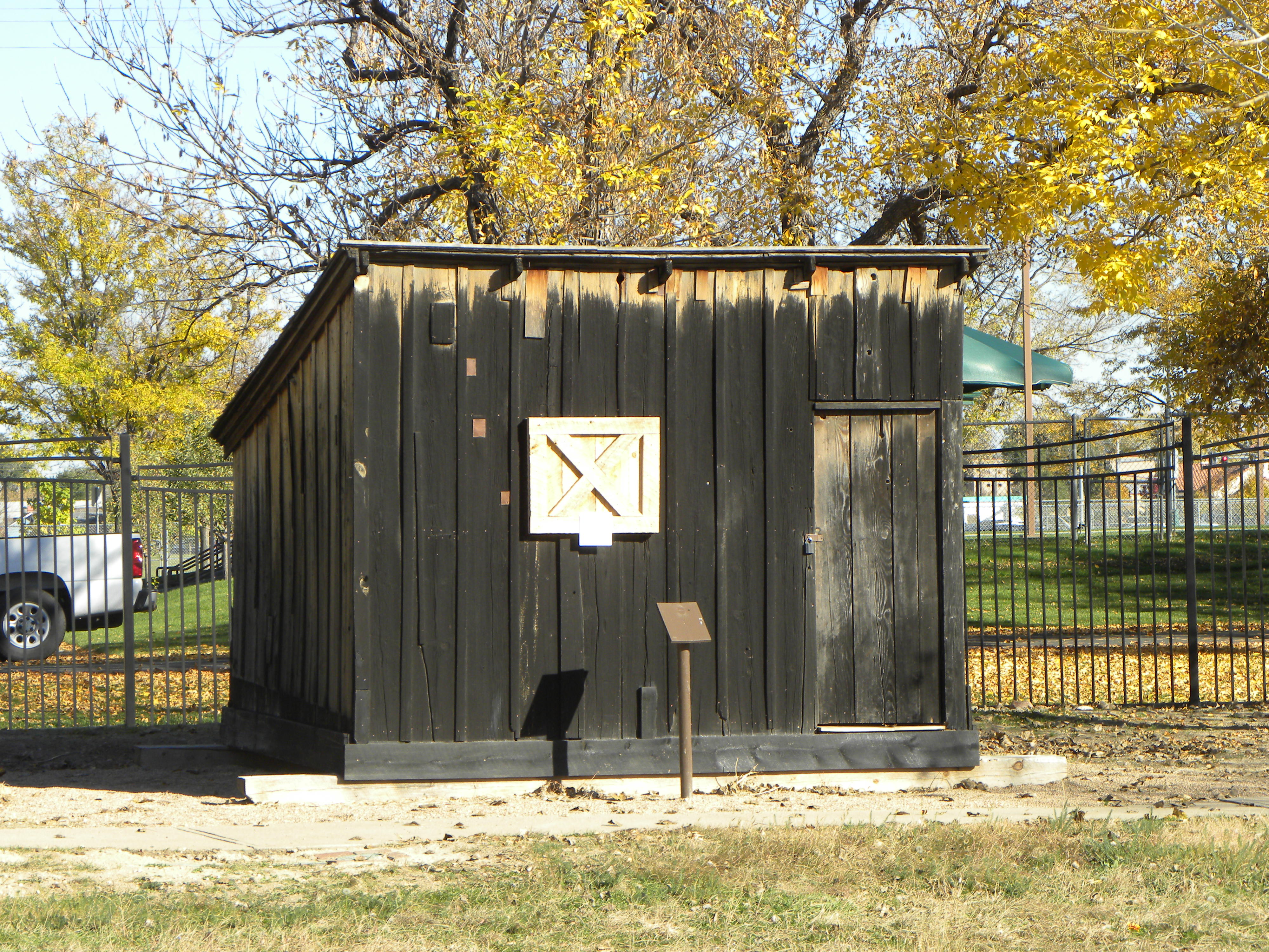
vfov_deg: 9.2
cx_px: 634
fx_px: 5939
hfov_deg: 12.2
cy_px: 476
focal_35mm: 162
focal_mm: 28.8
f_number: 5
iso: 64
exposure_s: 1/221
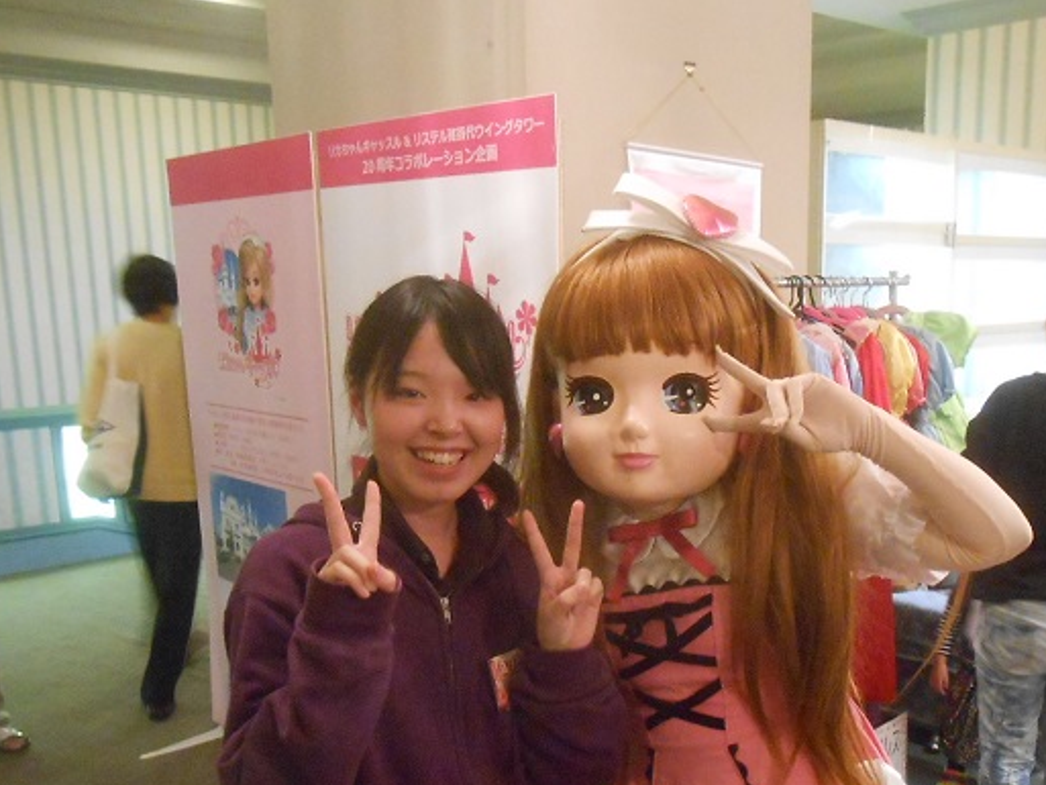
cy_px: 536
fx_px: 1149
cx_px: 648
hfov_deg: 48.5
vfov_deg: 37.2
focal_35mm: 38
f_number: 3.5
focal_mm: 4.6
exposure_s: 1/10
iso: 800
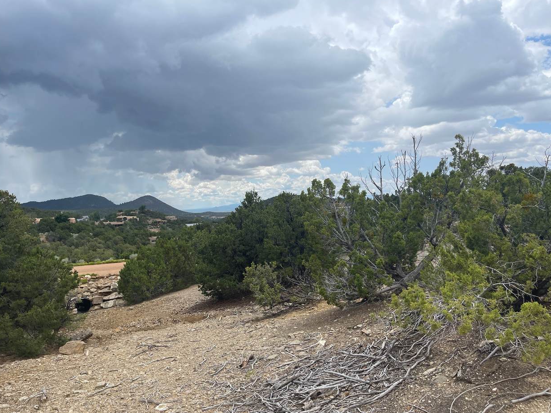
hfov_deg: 67.3
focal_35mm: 26
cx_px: 273
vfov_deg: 53.1
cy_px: 204
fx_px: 414
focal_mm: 5.1
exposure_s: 1/3663
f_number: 1.6
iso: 32
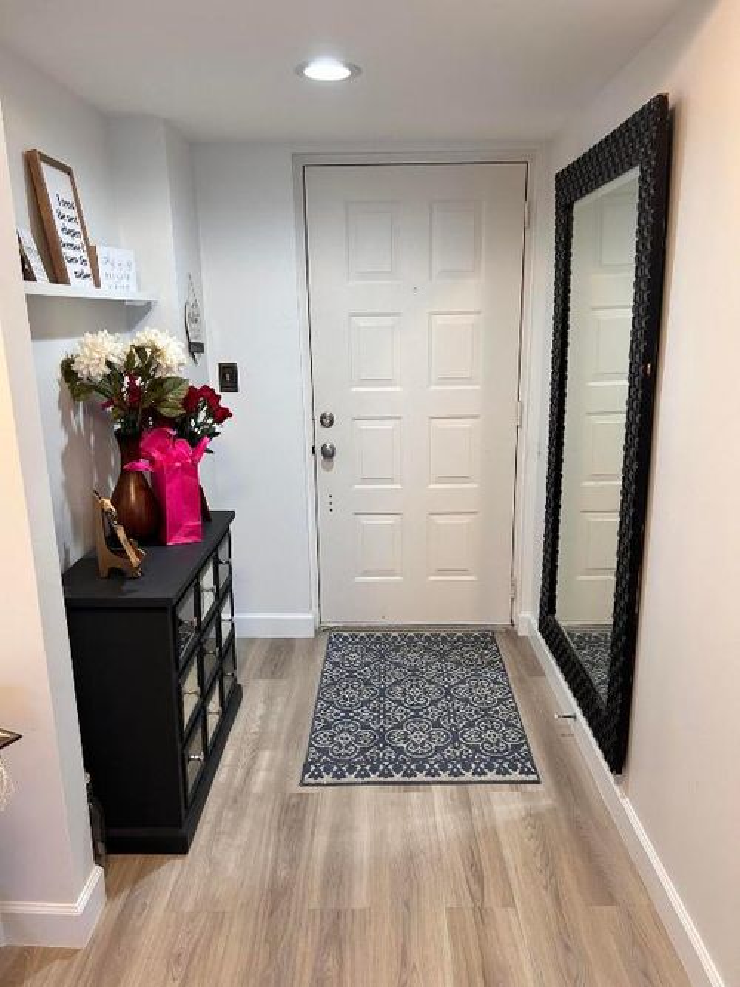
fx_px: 741
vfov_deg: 67.3
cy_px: 494
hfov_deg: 53.0
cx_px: 370
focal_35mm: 26
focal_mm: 5.7
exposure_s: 1/120
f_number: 1.5
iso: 125
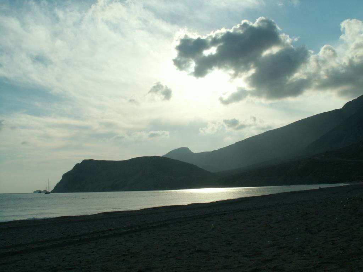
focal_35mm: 35
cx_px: 182
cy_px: 136
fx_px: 367
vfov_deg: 40.7
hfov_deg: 52.6
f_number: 8
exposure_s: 1/400
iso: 50
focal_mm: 5.86
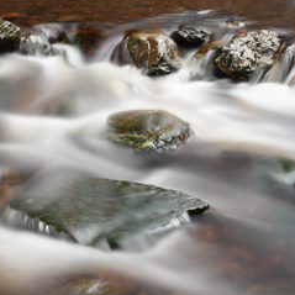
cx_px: 79
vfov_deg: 23.4
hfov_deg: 23.2
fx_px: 713
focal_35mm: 74
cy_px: 146
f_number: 10
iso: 100
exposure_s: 30
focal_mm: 35
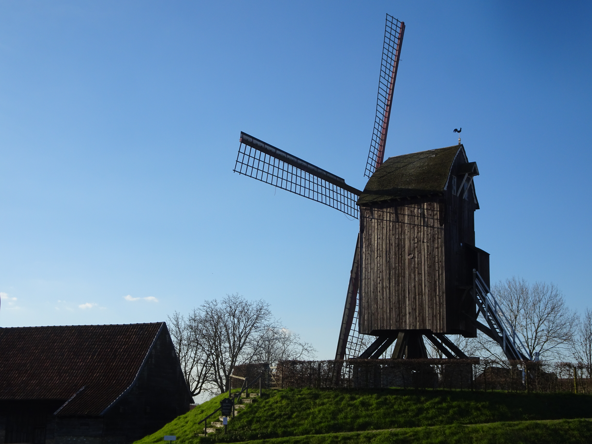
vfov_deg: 33.6
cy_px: 222
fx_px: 735
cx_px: 296
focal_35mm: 43
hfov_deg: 43.9
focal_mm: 7.3
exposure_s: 1/640
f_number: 4
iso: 80
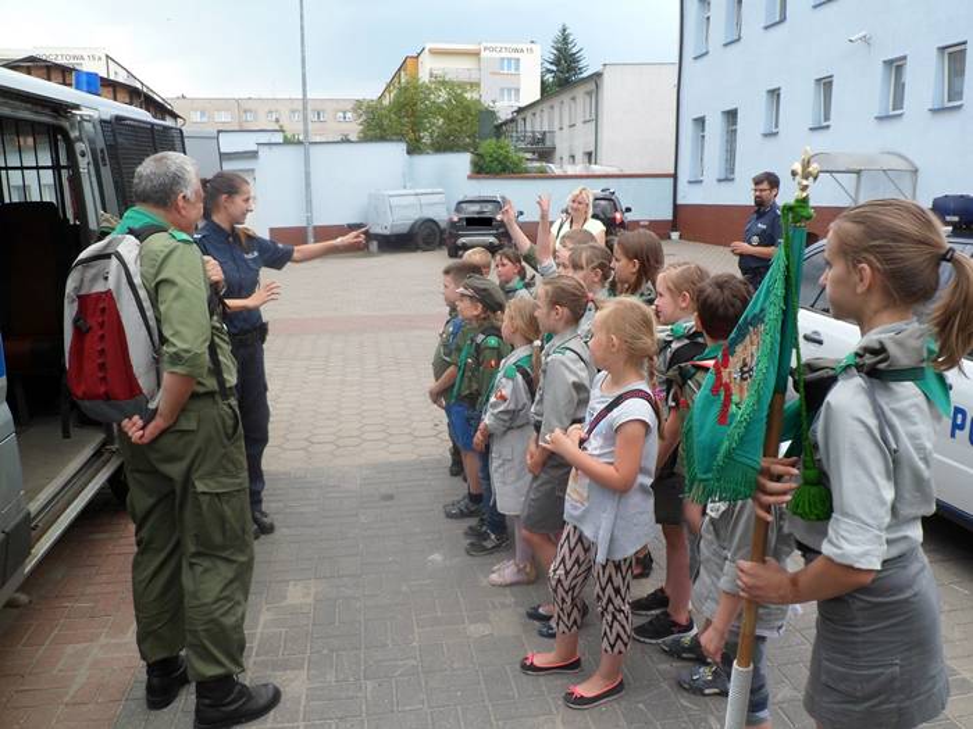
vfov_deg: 51.4
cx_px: 486
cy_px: 364
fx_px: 759
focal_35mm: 27
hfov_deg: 65.3
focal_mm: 4.9
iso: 80
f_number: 3.3
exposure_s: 1/180
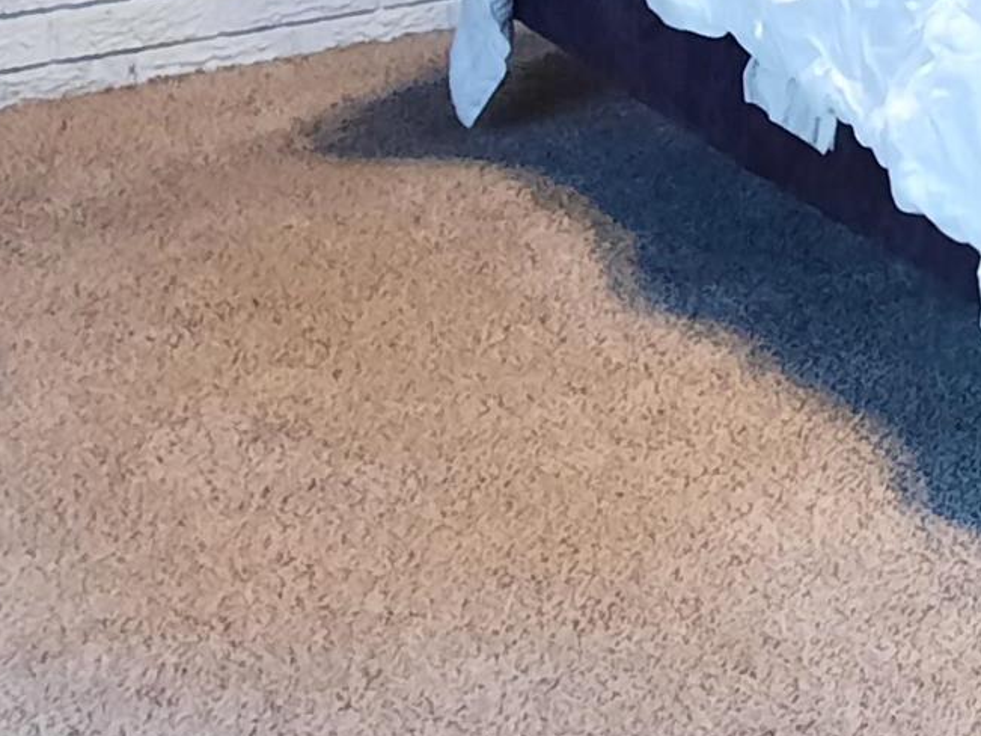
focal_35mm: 118
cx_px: 1712
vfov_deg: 11.6
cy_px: -620
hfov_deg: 14.8
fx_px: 3343
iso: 320
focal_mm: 4.6
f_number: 2
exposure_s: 1/40
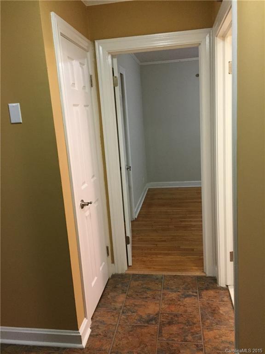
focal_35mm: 29
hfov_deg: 48.2
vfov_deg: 61.7
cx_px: 132
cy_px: 177
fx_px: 296
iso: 250
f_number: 2.2
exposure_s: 1/24
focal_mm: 4.15
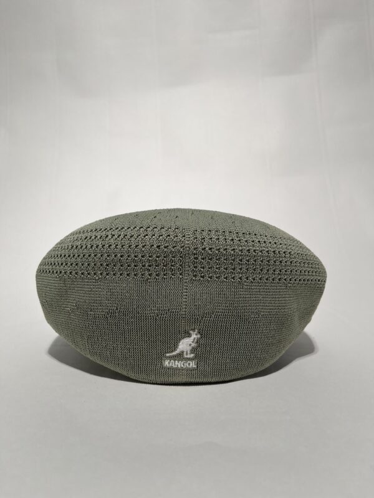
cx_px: 187
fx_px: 375
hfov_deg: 53.1
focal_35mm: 26
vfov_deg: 67.3
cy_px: 249
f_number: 1.6
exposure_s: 1/413
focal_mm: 5.1
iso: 50
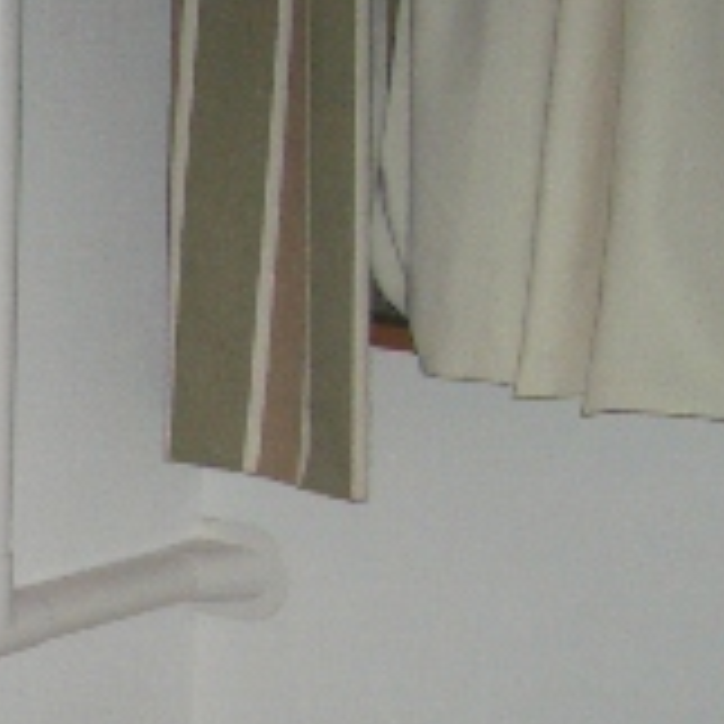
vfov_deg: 13.7
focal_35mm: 123
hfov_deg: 13.1
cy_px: 904
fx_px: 2911
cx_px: -486
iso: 100
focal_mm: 5.8
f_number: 2.6
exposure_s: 1/60
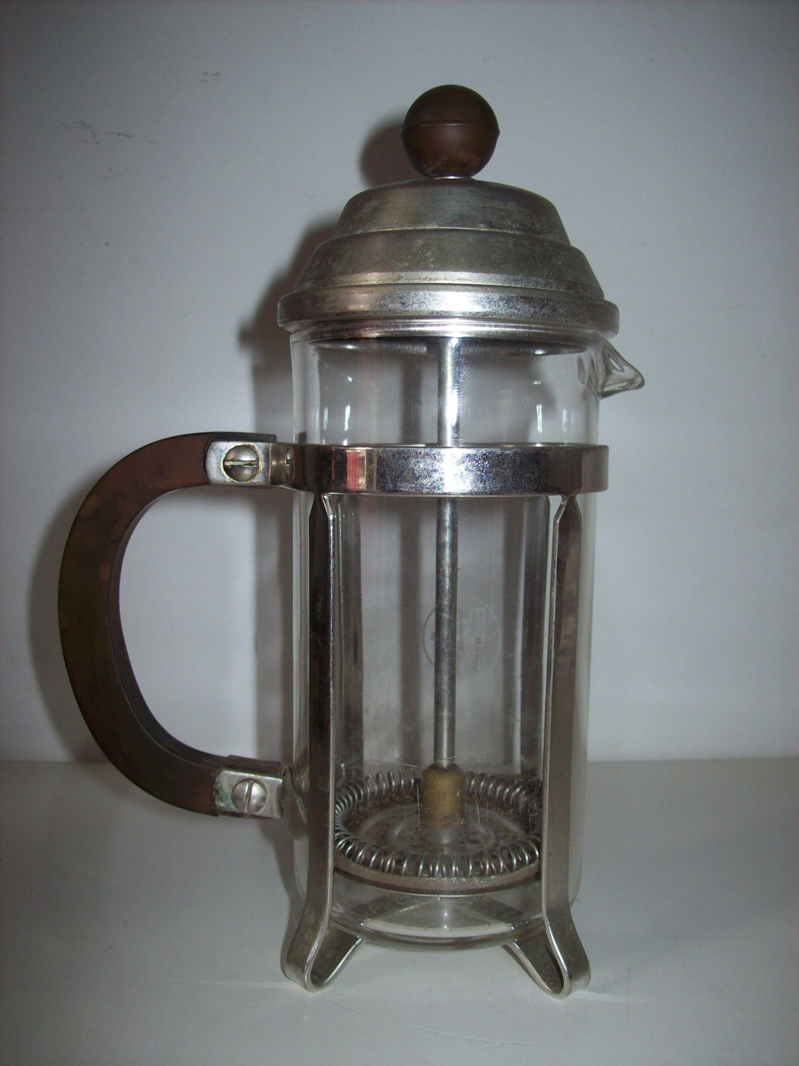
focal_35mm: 36
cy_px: 533
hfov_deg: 39.6
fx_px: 1109
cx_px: 400
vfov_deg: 51.4
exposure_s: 1/64
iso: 80
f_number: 2.7
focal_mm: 6
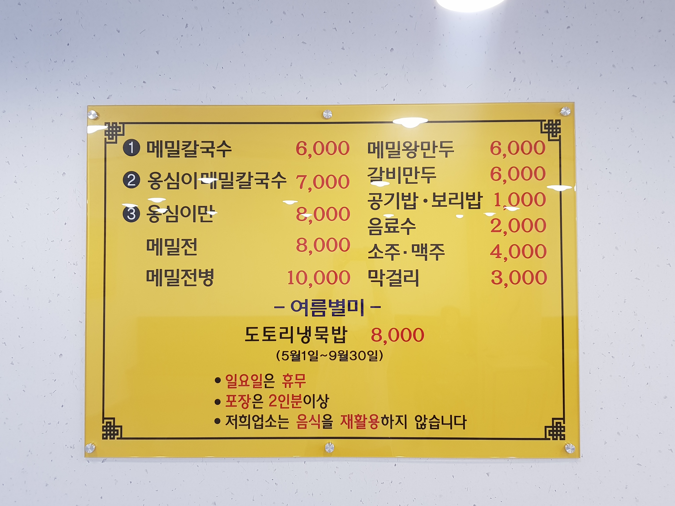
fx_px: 507
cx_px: 338
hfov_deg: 67.3
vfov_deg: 53.1
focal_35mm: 26
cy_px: 253
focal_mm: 4.2
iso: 80
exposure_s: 1/60
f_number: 1.7
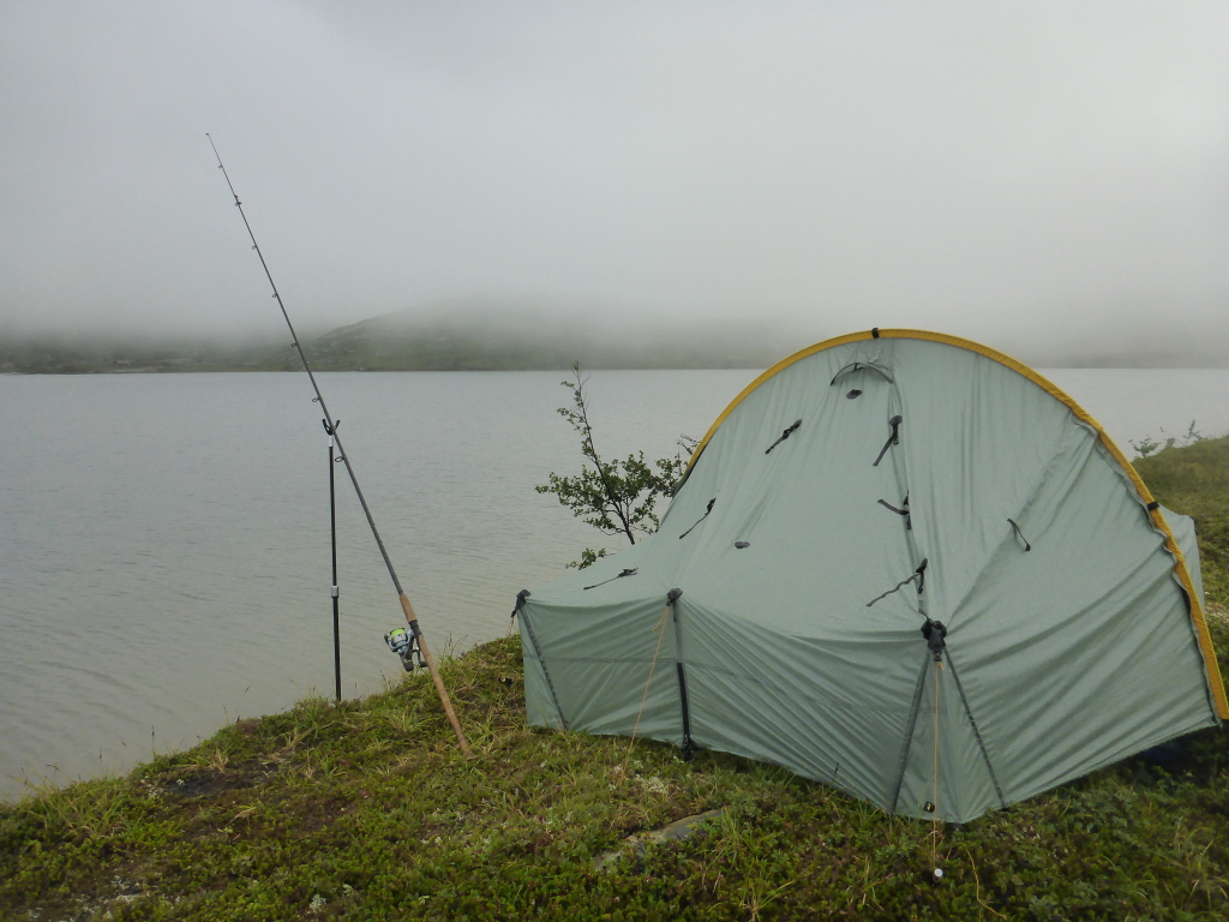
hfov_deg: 63.4
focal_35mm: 28
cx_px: 614
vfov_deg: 49.7
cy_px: 461
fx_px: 994
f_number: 3.3
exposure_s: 1/640
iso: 200
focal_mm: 4.9
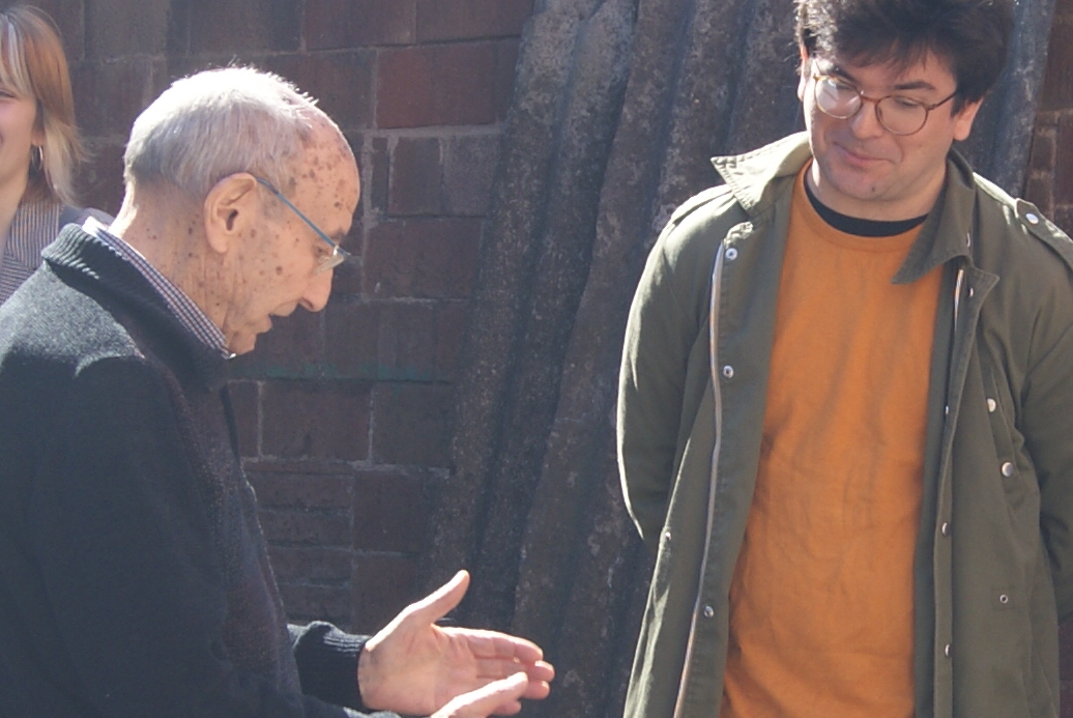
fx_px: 4684
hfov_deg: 13.0
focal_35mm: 157
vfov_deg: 8.8
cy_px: 507
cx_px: 868
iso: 100
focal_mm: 28
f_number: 6.3
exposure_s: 1/80
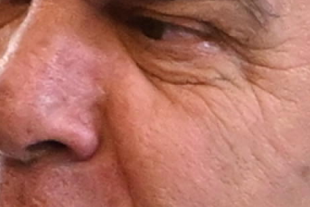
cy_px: 237
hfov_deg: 1.7
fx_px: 10422
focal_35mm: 1210
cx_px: 85
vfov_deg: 1.1
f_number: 4.5
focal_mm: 120
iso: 2500
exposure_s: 1/250
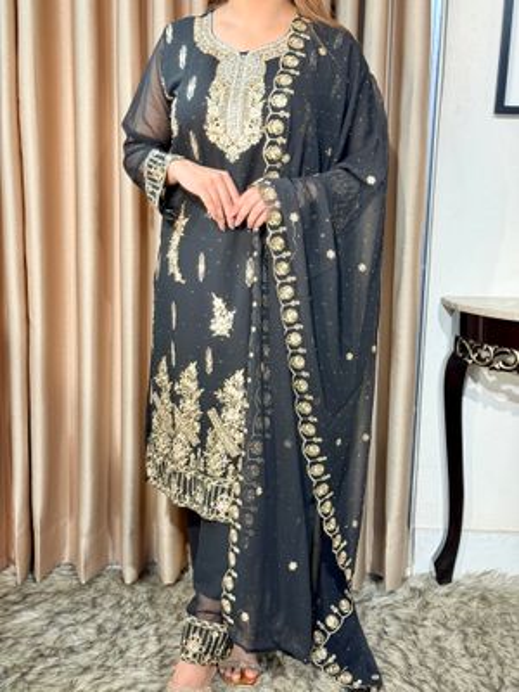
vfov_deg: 39.7
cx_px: 260
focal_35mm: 48
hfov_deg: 30.3
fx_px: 960
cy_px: 346
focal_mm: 6.76
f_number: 1.78
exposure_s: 1/121
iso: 64
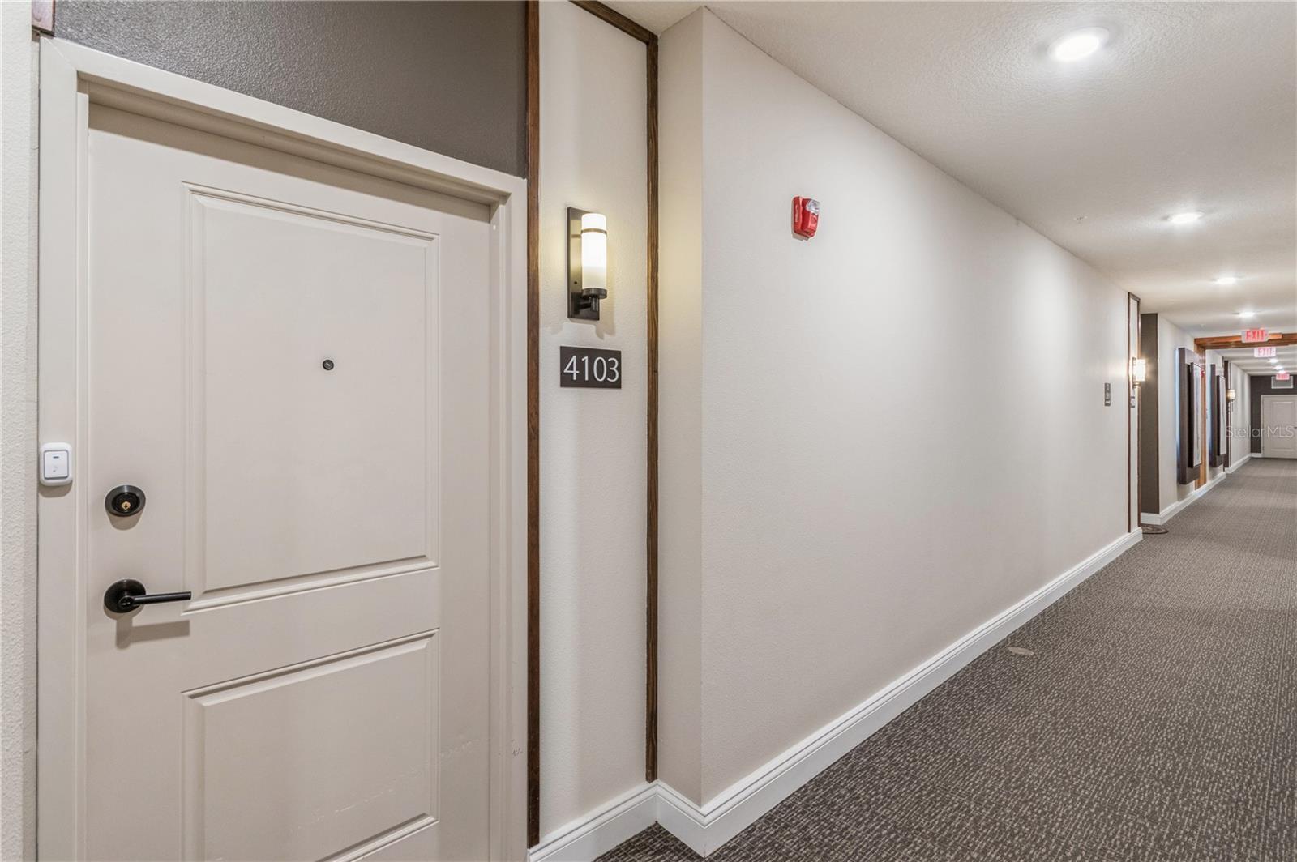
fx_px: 612
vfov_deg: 70.3
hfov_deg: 93.3
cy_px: 431
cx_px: 648
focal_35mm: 17
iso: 400
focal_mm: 11.5
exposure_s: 1/5
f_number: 9
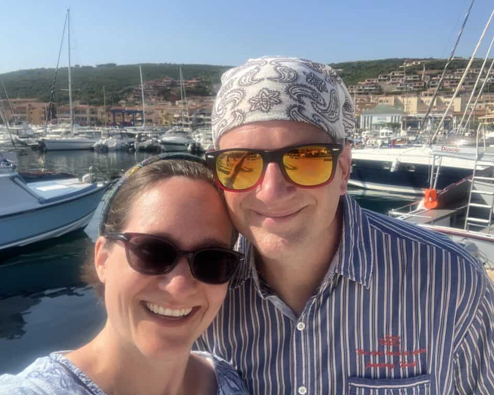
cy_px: 194
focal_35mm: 34
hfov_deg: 52.8
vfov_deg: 43.4
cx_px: 264
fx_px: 497
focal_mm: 2.87
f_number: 2.2
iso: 20
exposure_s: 1/677
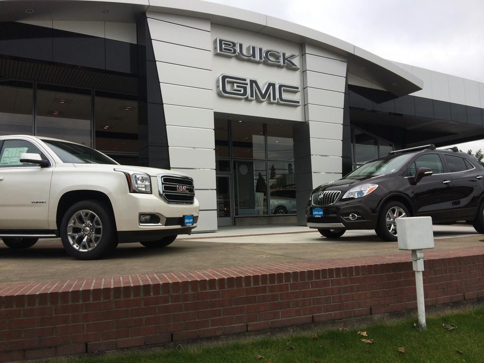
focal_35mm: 30
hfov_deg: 60.0
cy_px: 182
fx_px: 419
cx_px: 242
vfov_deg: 46.8
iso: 32
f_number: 2.2
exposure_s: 1/1208
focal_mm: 4.12
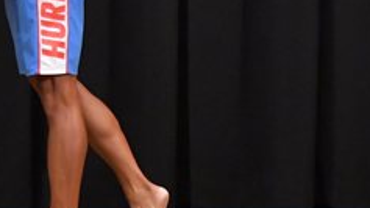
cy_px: -28
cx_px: 446
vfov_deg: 1.9
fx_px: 6148
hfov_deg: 3.4
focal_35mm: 627
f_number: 5.6
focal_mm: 122
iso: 6400
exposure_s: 1/400
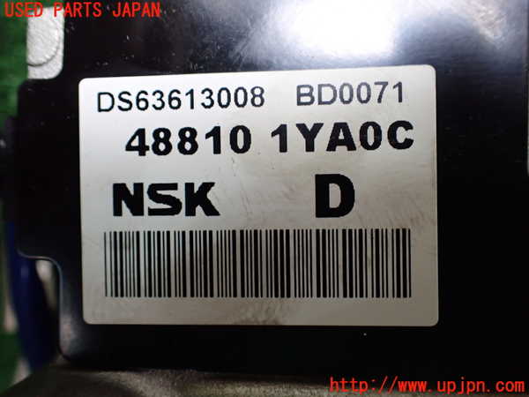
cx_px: 264
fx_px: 458
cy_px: 198
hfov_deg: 60.0
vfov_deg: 46.8
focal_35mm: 30
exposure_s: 1/125
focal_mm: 5.4
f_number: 2.3
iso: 500
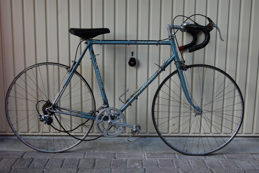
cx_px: 130
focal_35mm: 45
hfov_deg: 43.6
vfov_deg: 29.8
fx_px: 323
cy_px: 86
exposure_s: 1/125
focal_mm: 30
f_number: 5.6
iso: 320
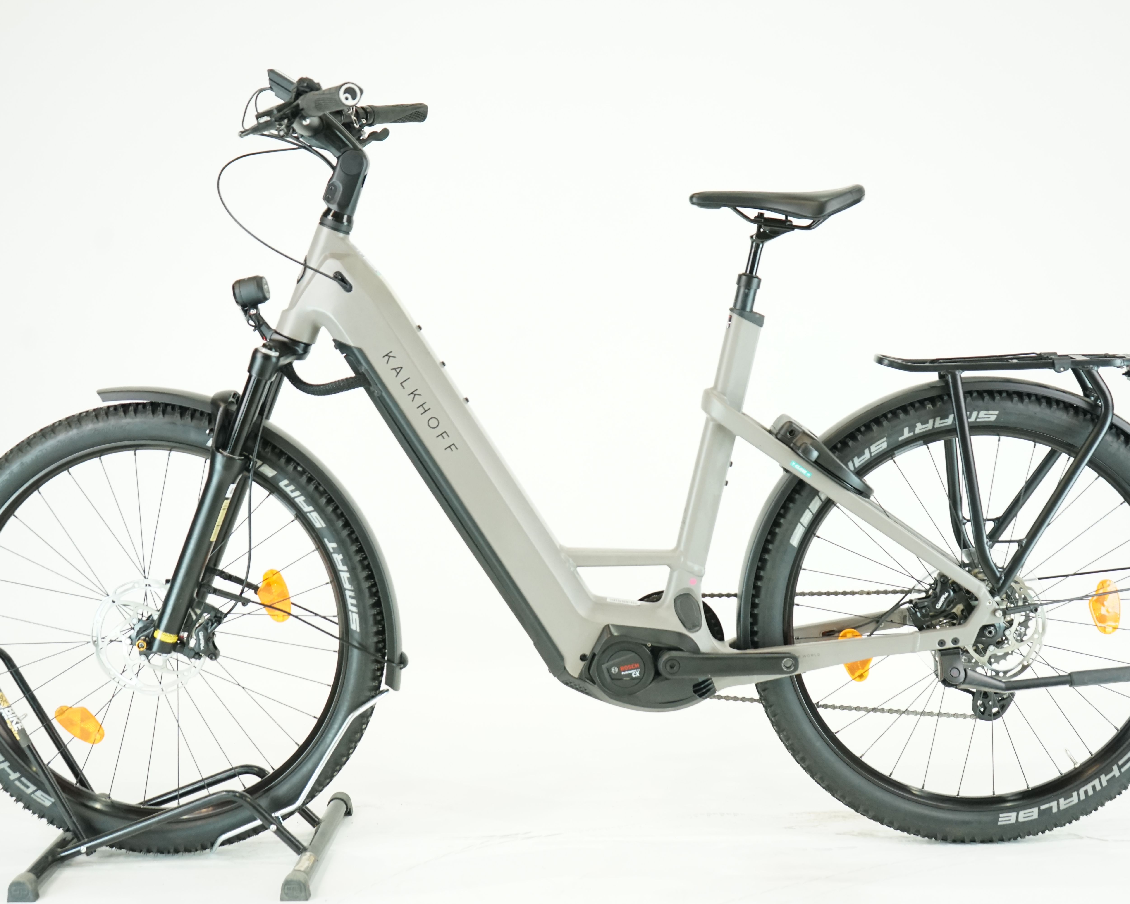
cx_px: 581
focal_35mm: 53
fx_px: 1773
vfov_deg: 28.6
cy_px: 452
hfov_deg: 35.4
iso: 2000
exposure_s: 1/200
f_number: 4.5
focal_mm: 47
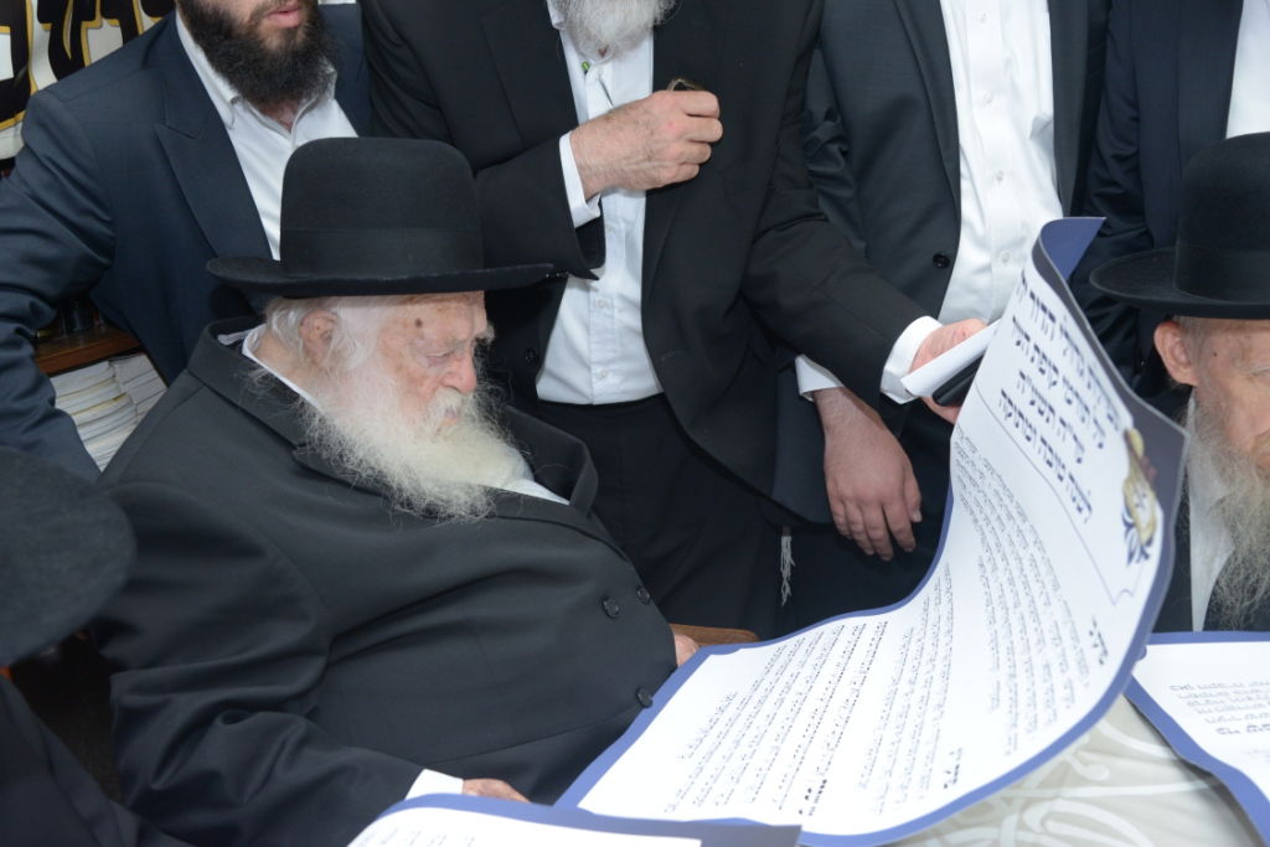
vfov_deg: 29.3
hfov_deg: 42.7
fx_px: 1623
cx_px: 635
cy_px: 424
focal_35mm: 46
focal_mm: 46
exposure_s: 1/160
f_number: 5.6
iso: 1000
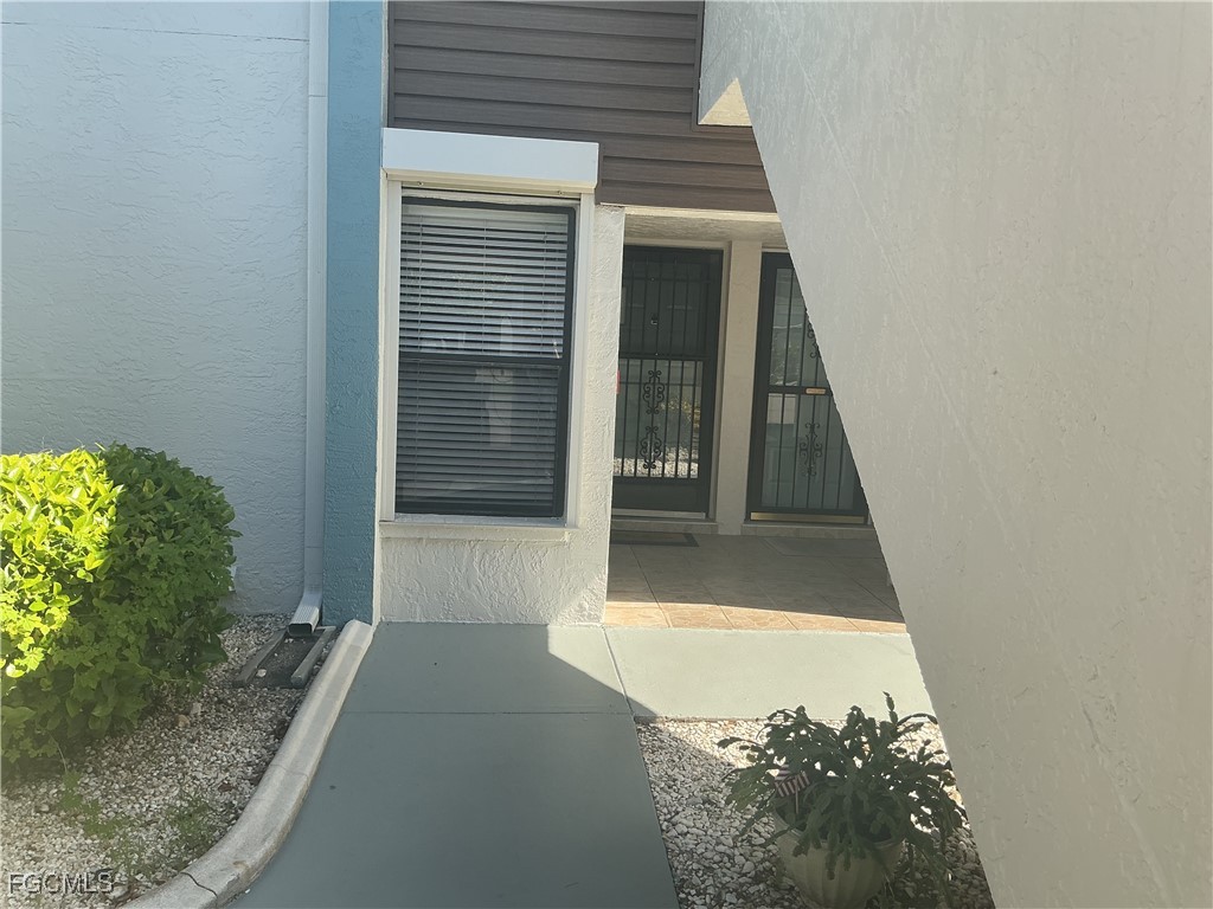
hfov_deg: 61.7
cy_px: 454
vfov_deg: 48.2
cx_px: 606
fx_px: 1016
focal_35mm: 29
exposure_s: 1/674
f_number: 1.8
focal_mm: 3
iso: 25
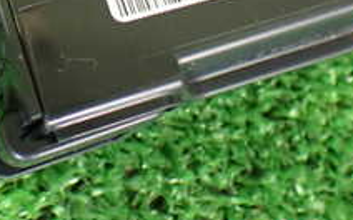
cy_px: -113
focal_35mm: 90
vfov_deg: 13.6
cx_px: 105
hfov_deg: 22.9
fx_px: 865
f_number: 2.3
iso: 800
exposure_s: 1/40
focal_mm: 5.4
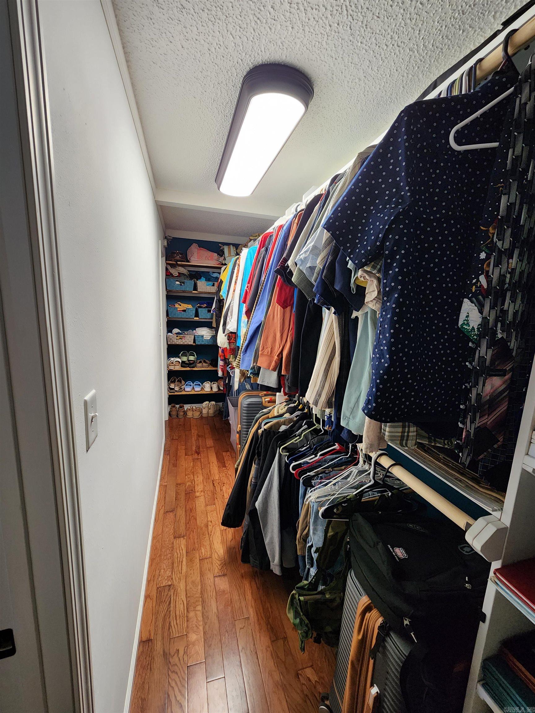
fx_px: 268
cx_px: 268
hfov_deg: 89.9
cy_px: 356
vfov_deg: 106.2
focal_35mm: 13
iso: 250
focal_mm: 2.2
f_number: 2.2
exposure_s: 1/60
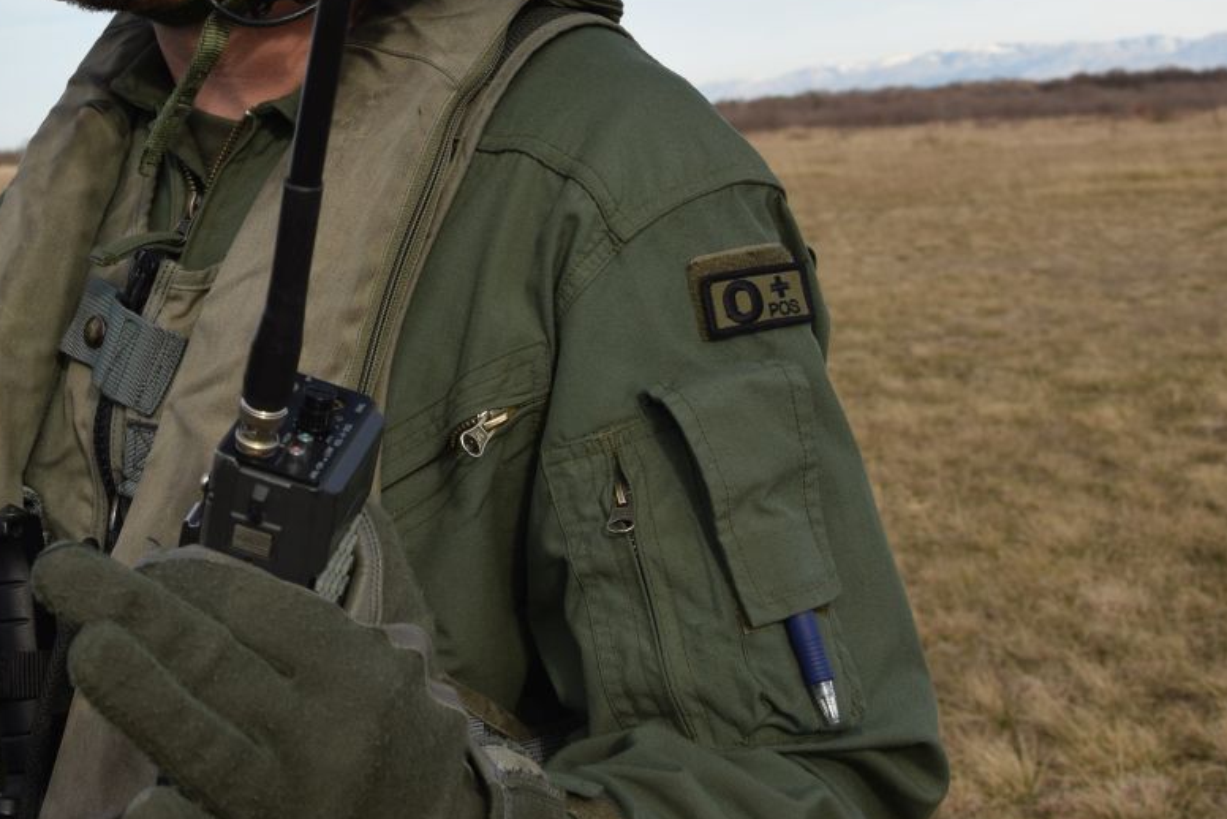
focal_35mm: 68
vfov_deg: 19.6
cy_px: 61
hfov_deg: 29.4
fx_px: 2318
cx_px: 406
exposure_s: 1/250
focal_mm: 22
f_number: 8
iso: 100
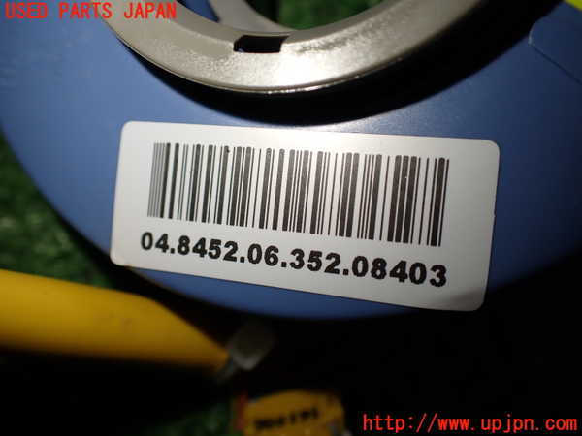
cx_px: 291
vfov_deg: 46.8
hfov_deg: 60.0
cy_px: 218
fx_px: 504
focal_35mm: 30
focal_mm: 5.4
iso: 100
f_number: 2.3
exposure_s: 1/200
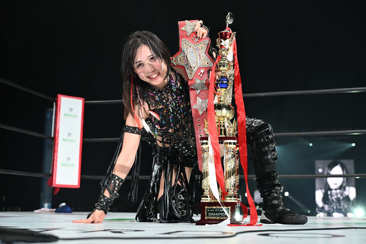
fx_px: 488
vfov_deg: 28.1
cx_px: 183
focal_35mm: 48
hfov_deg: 41.1
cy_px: 122
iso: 1250
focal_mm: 48
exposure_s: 1/640
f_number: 4
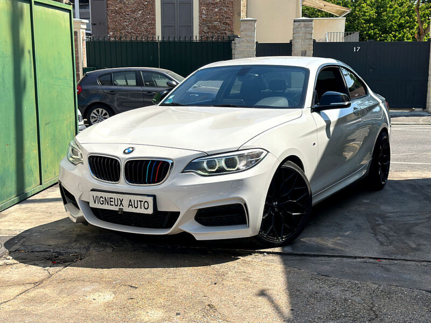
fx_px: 598
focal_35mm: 48
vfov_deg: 30.3
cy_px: 162
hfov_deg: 39.7
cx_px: 216
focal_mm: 6.86
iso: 64
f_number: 1.78
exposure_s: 1/4566
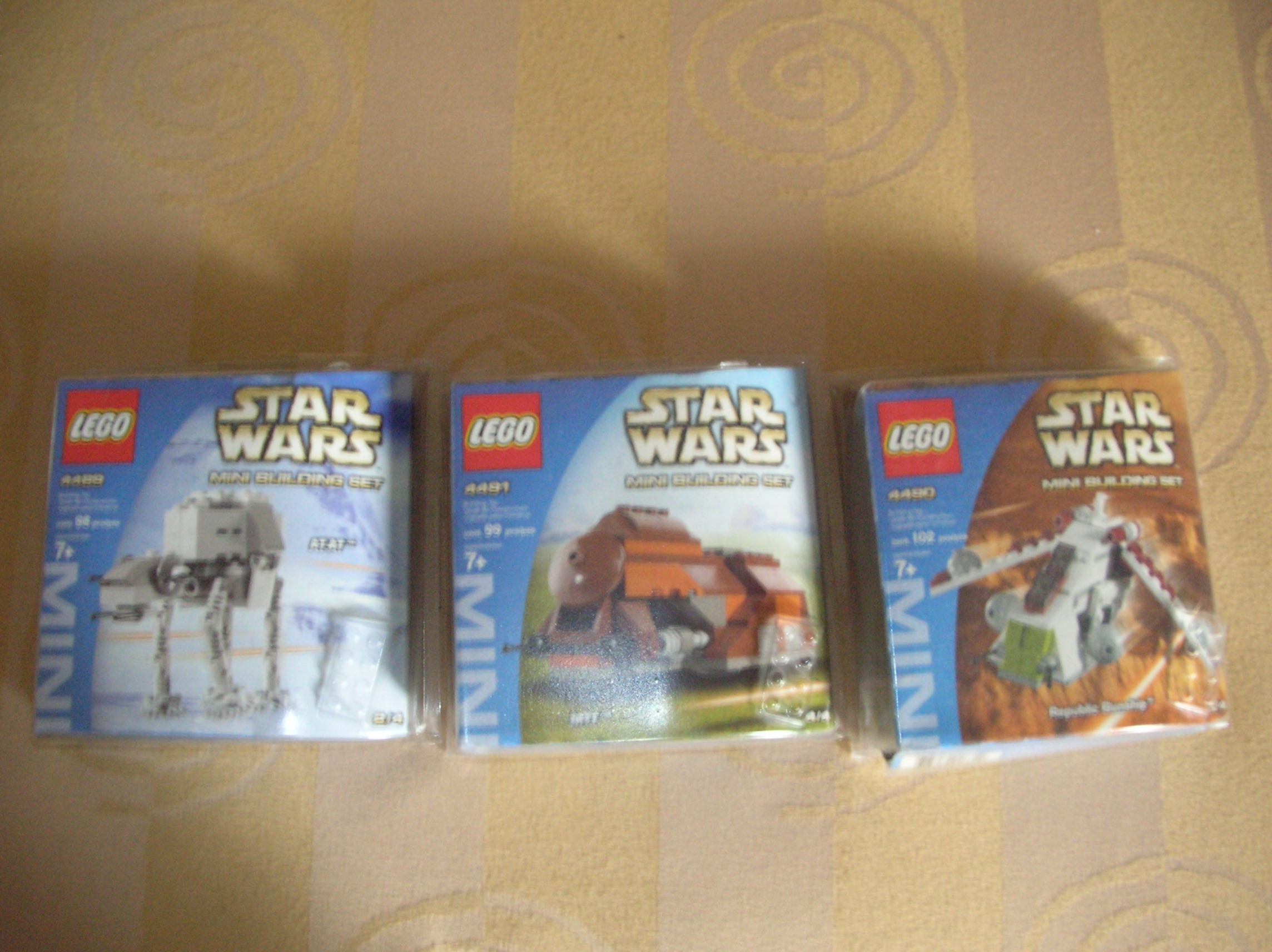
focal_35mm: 35
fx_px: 1285
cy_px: 476
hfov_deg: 52.7
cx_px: 636
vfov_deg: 40.6
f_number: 2.8
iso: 200
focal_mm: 5.8
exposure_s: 1/4.4
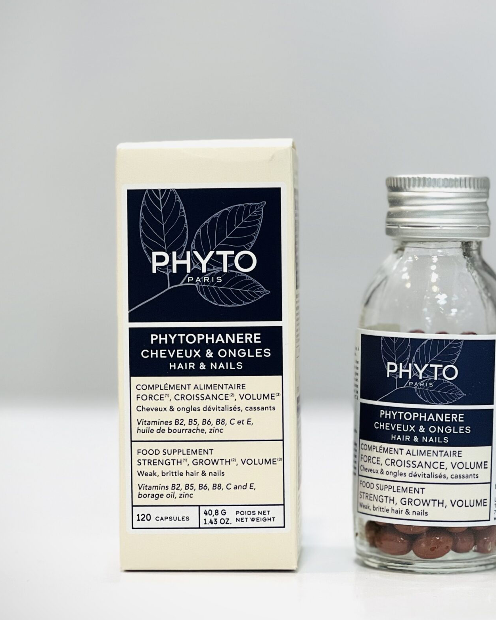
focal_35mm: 123
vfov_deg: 15.6
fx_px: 2257
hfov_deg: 12.5
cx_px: 329
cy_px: 301
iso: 125
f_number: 2.8
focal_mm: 9
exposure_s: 1/100
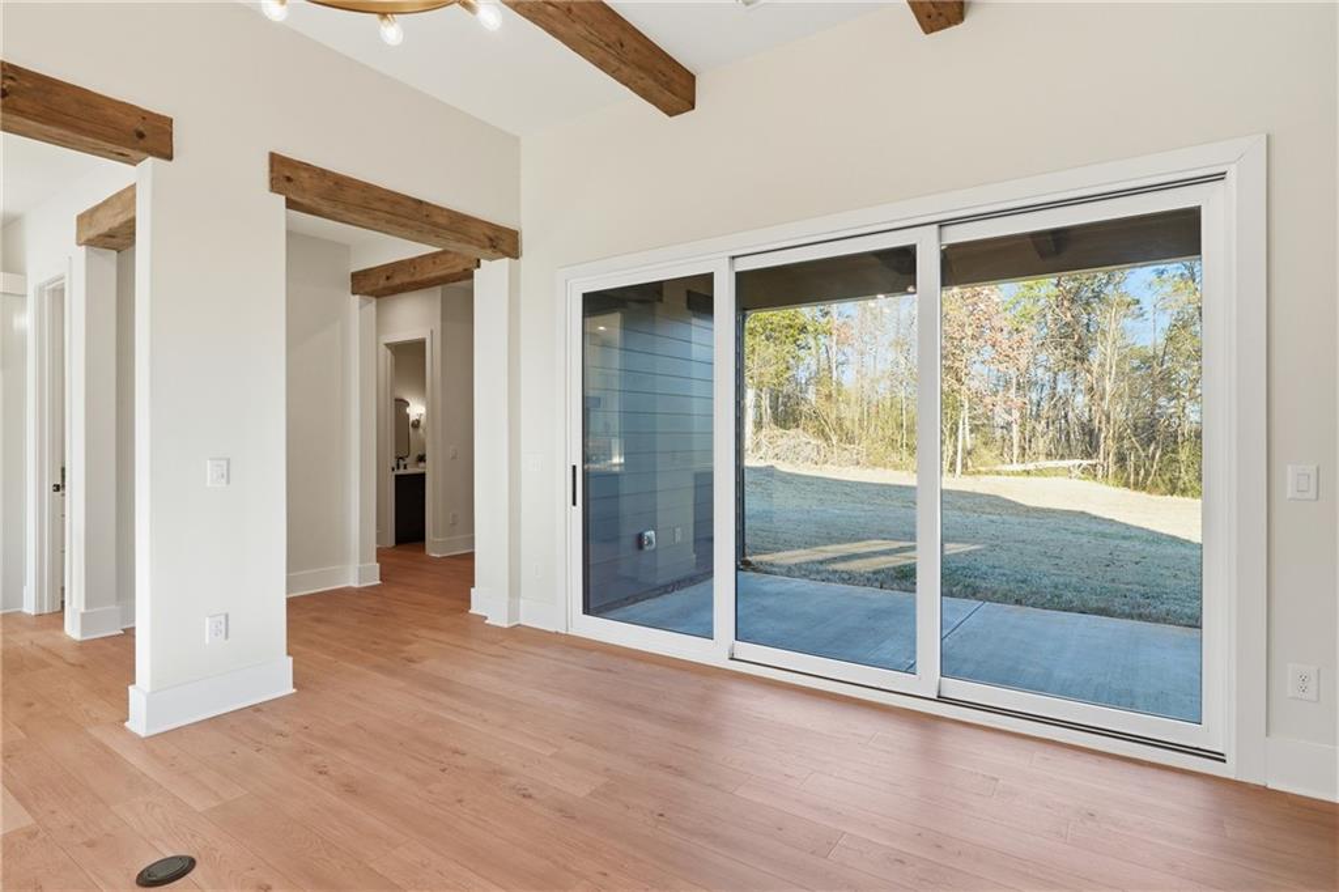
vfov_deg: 63.2
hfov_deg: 85.4
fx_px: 725
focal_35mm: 20
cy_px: 446
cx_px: 670
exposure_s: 1/100
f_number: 8
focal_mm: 13
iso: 200
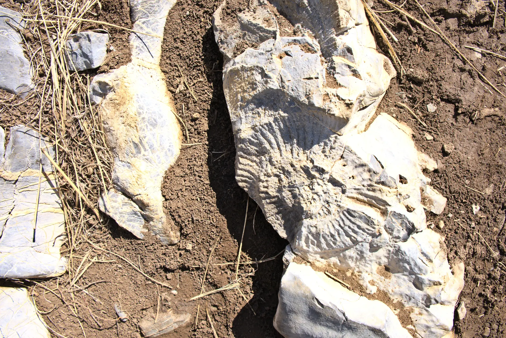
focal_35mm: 27
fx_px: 380
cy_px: 169
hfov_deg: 67.4
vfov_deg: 47.9
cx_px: 253
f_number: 9
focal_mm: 18
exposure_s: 1/125
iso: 160
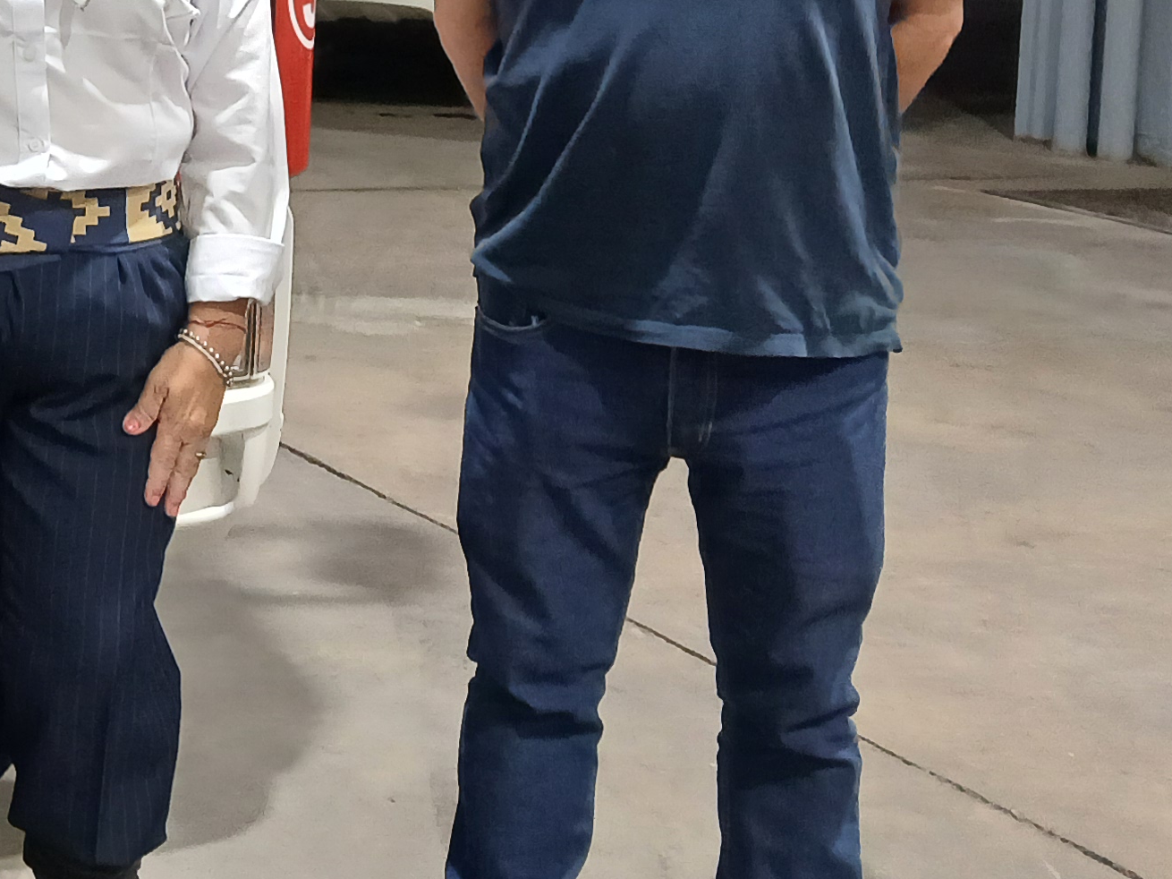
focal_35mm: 81
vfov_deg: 17.8
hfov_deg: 21.8
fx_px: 2742
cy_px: 18
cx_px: -339
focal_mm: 3.98
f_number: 1.8
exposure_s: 1/25
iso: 320
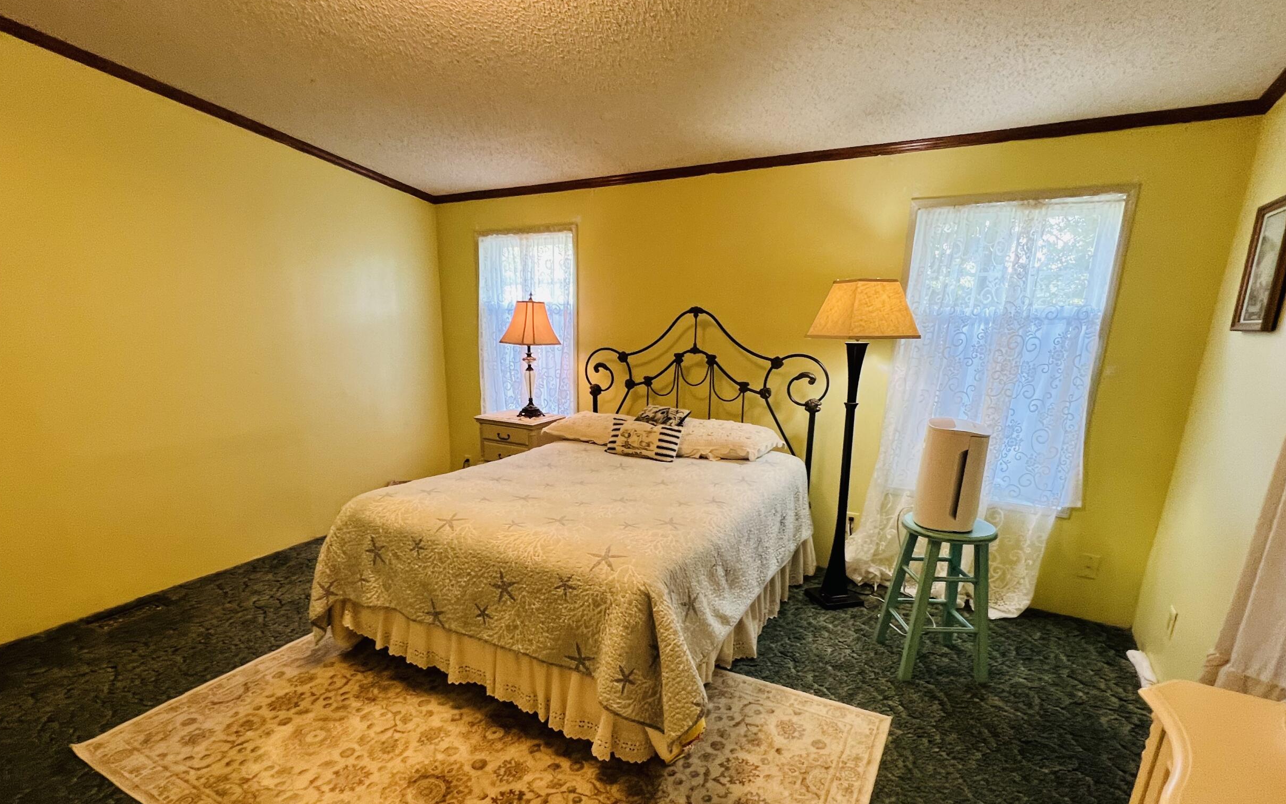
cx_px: 600
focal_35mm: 17
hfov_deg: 94.2
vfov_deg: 67.3
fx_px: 596
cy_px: 487
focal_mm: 1.57
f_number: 1.8
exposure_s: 1/60
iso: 160
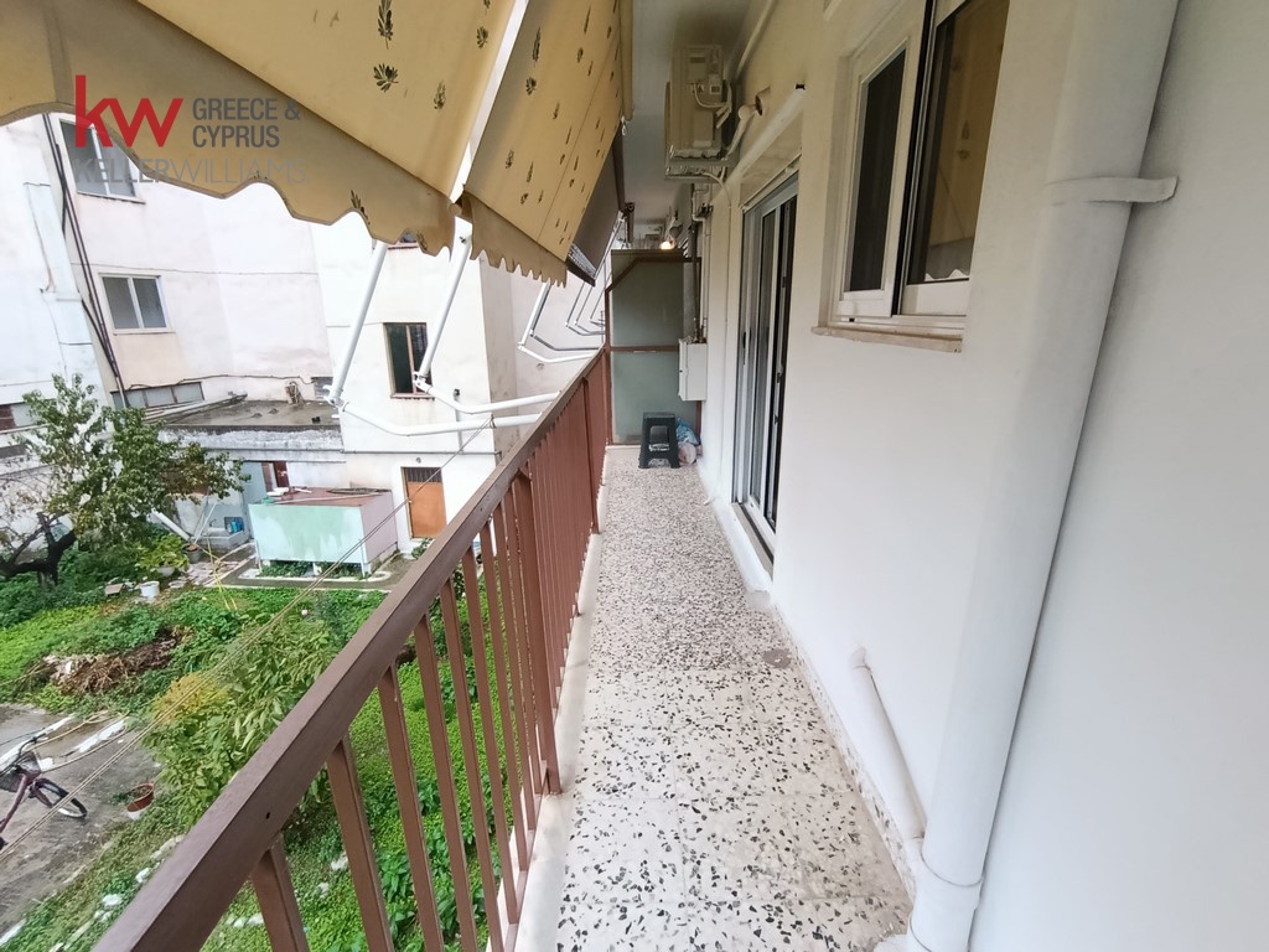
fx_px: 550
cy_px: 476
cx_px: 634
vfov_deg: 81.7
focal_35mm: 15
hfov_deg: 98.2
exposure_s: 1/100
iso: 231
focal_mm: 1.65
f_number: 2.2
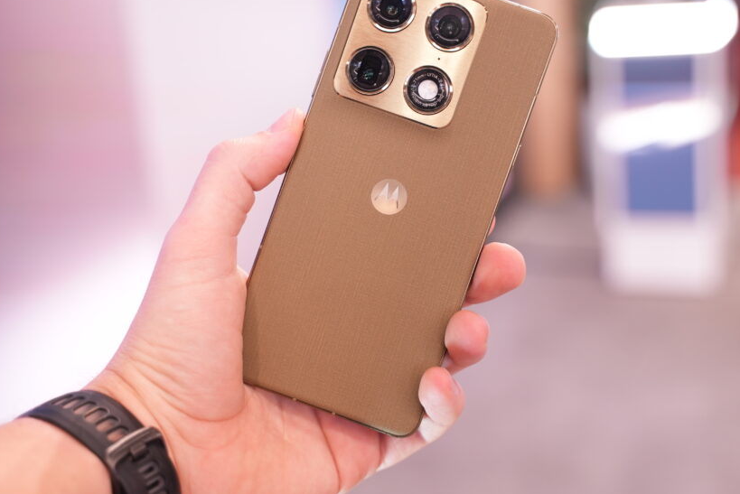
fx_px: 1131
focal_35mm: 55
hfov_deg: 36.2
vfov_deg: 24.6
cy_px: 216
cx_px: 368
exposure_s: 1/50
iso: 1000
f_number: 2.8
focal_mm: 44
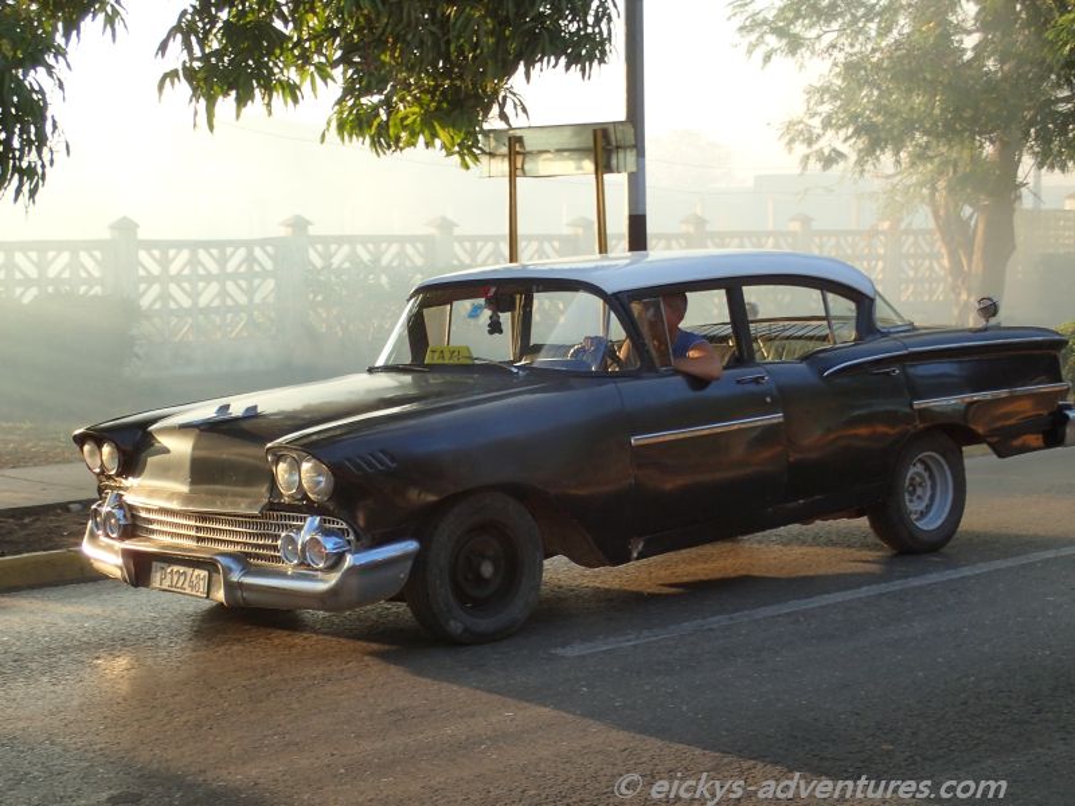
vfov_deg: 24.0
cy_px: 403
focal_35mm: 61
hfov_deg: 31.7
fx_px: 1894
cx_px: 538
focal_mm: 11.01
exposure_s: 1/100
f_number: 5
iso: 100
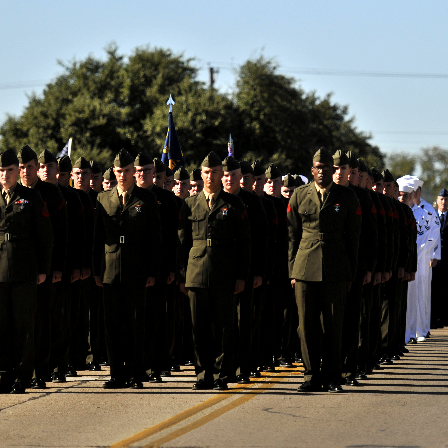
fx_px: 3787
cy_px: 224
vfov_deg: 6.8
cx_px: 284
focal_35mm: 259
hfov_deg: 6.8
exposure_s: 1/6400
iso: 200
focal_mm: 135
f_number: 2.8
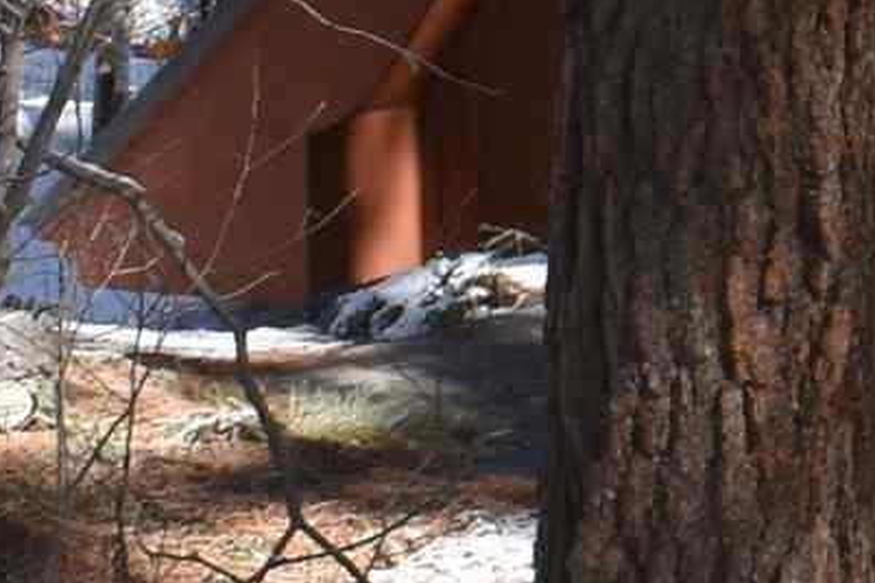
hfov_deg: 9.2
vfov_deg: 6.3
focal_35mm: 207
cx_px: 1874
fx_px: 5029
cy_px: -773
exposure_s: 1/250
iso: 100
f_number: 7.1
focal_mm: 18
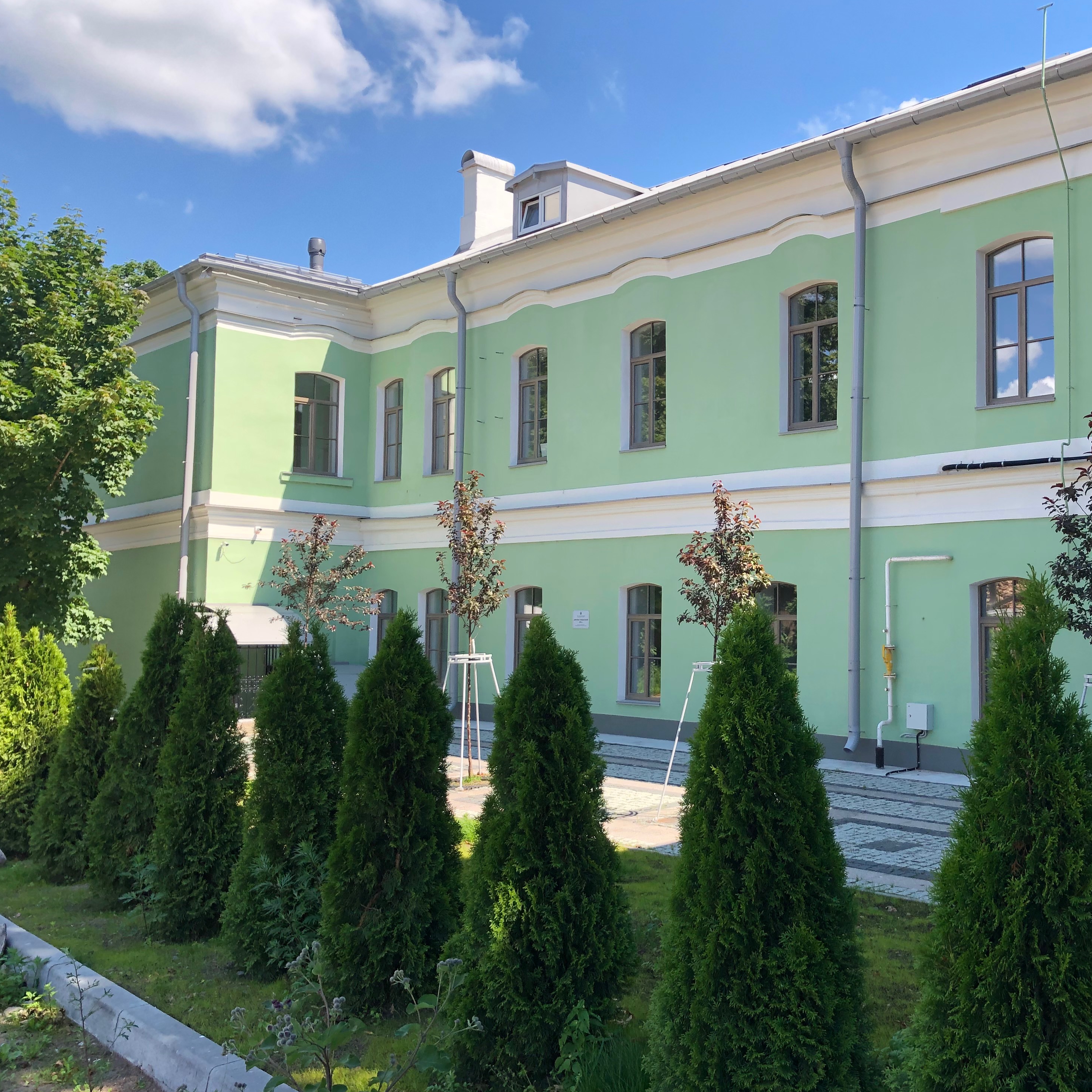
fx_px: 1213
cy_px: 544
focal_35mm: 34
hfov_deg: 47.5
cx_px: 742
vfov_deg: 48.5
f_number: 1.8
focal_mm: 4
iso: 20
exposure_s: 1/716
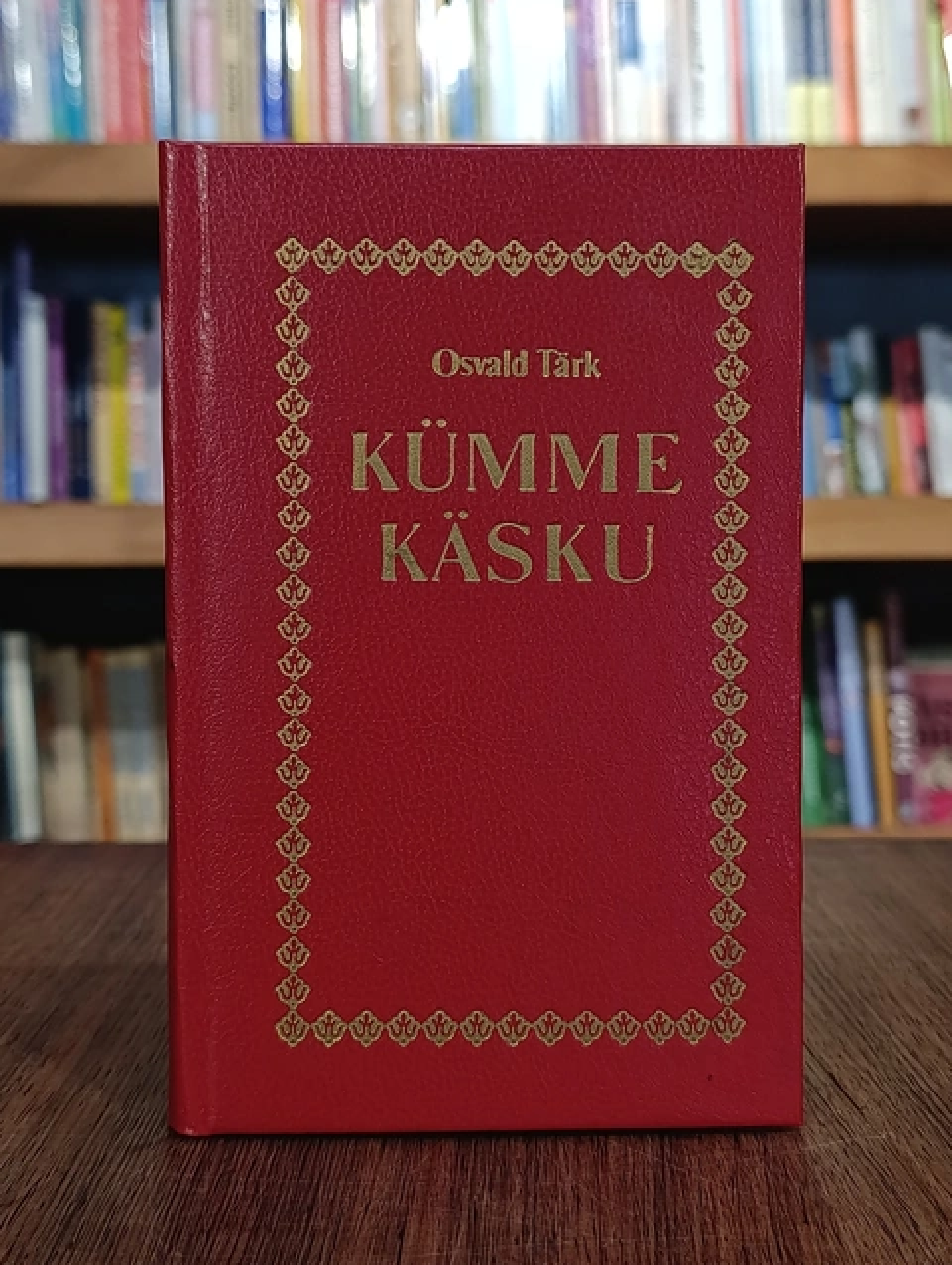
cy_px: 604
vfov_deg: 40.4
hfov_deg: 30.9
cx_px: 485
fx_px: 1720
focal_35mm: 47
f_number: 1.65
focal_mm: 6.11
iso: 404
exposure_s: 1/100
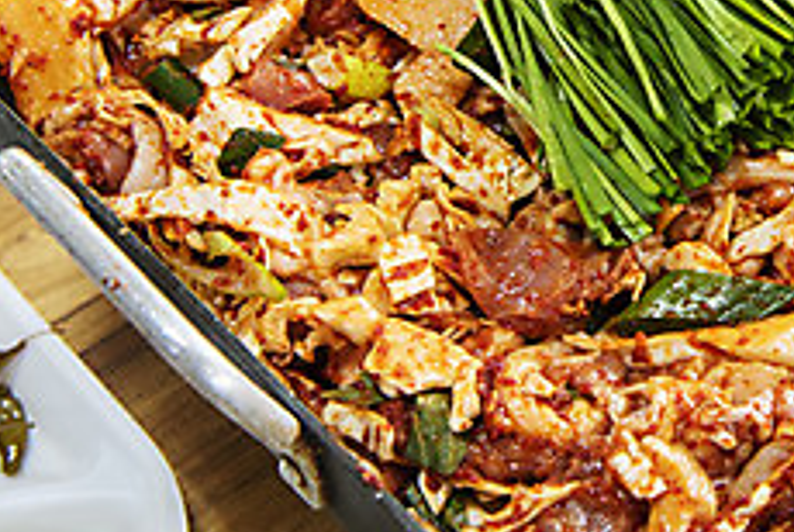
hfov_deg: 20.2
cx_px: 694
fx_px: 2186
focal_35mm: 99
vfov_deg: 13.8
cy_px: 117
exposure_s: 1/60
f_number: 5.6
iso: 800
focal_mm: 38
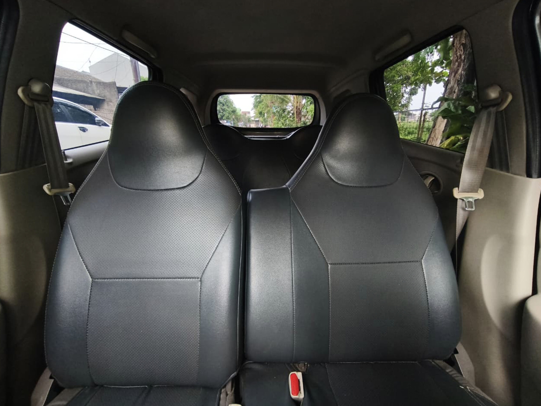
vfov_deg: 58.9
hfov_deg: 73.9
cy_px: 203
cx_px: 270
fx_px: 359
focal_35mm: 23
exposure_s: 1/2663
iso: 50
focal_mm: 6.57
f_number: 1.6
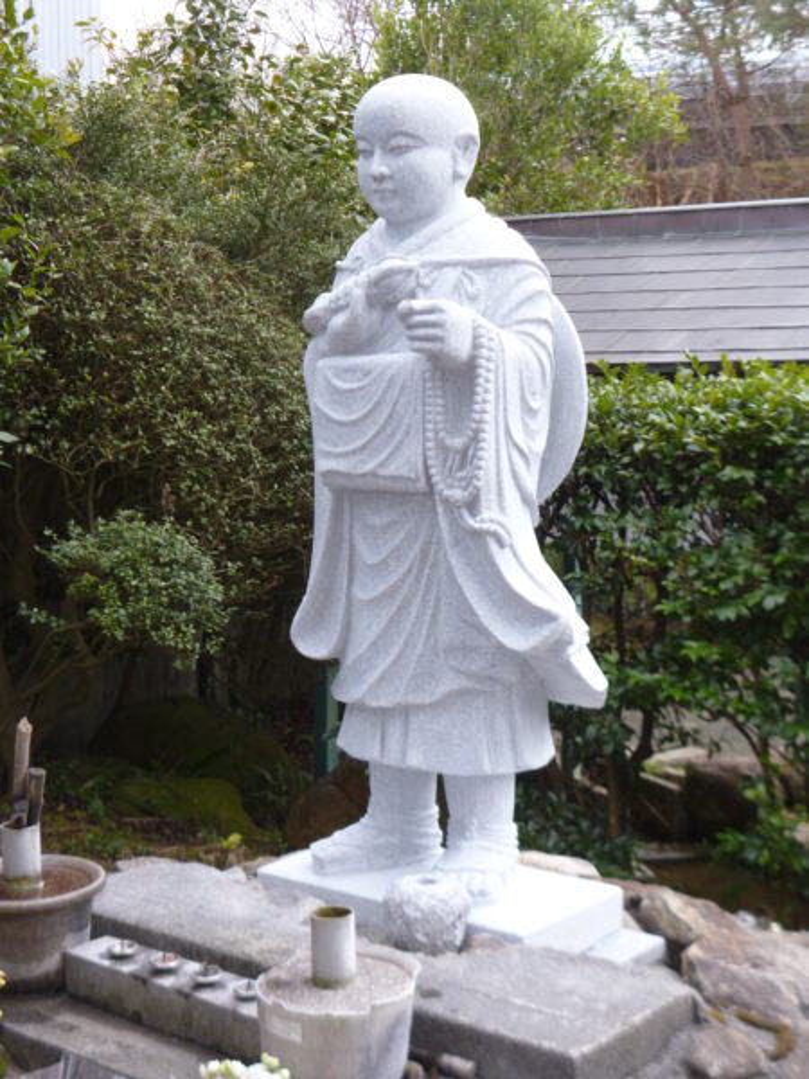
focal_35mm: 53
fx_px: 1652
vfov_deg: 36.2
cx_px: 404
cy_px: 540
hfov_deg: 27.5
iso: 100
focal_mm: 9.5
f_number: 3.8
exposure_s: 1/125
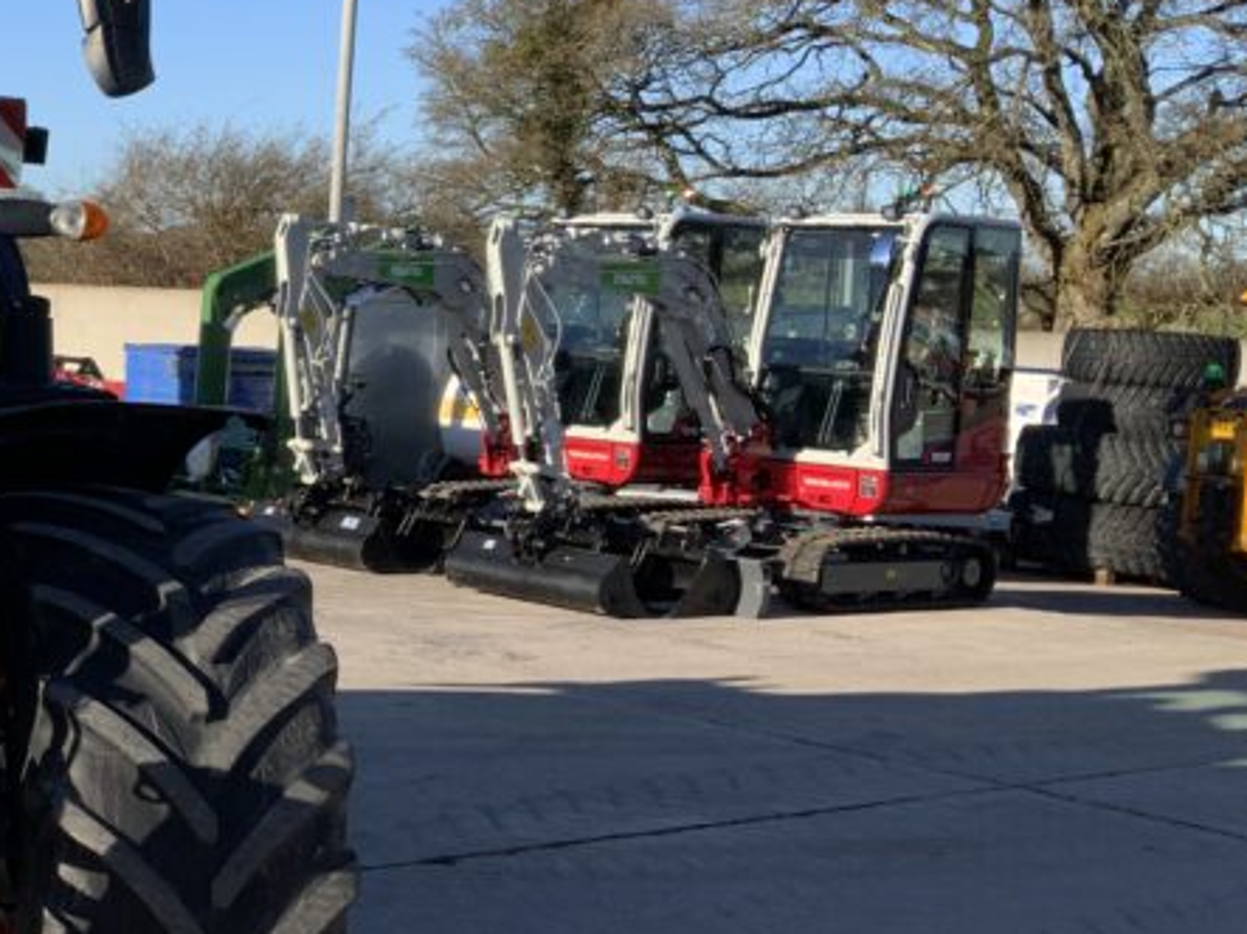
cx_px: -152
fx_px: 2413
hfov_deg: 26.5
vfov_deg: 21.9
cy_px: 408
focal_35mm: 67
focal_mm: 3
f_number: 1.8
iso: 16
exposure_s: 1/1195
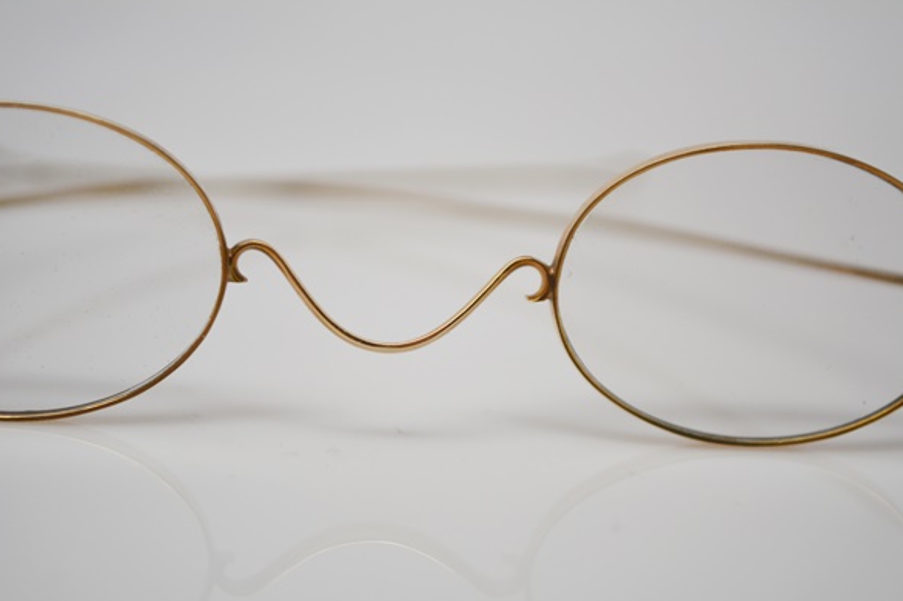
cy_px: 302
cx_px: 447
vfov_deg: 16.1
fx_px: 2119
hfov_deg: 24.1
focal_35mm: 85
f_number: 5.6
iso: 400
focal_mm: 55
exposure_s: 1/100
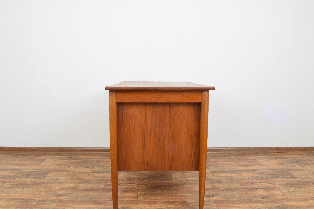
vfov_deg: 43.6
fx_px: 262
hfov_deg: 61.9
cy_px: 104
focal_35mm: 30
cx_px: 157
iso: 100
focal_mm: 20
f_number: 25
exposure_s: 4
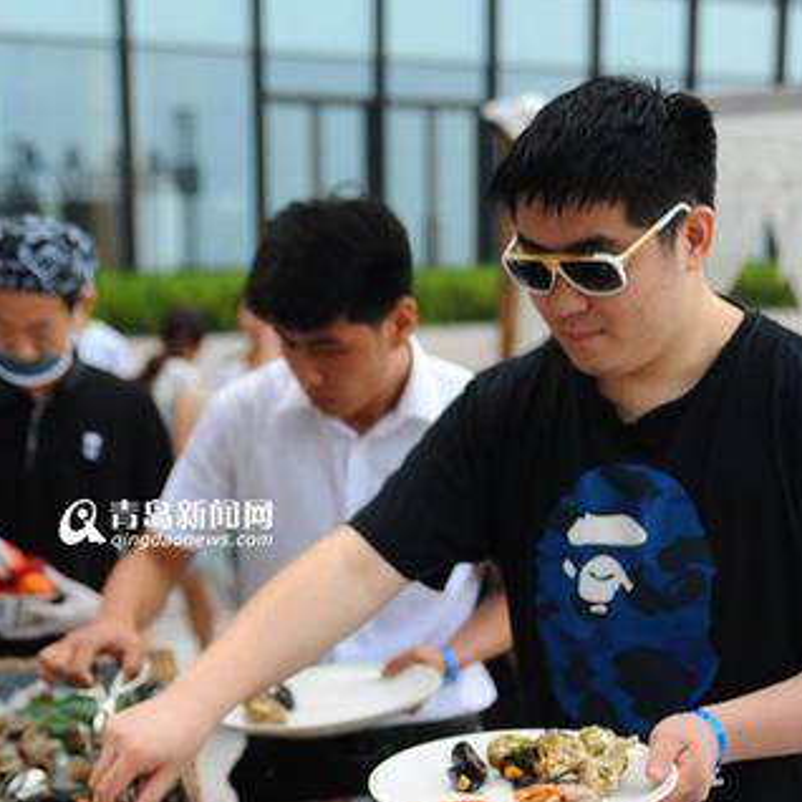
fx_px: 2149
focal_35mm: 82
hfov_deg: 21.1
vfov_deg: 20.7
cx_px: 330
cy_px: 721
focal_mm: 48
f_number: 2.8
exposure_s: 1/1000
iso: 500
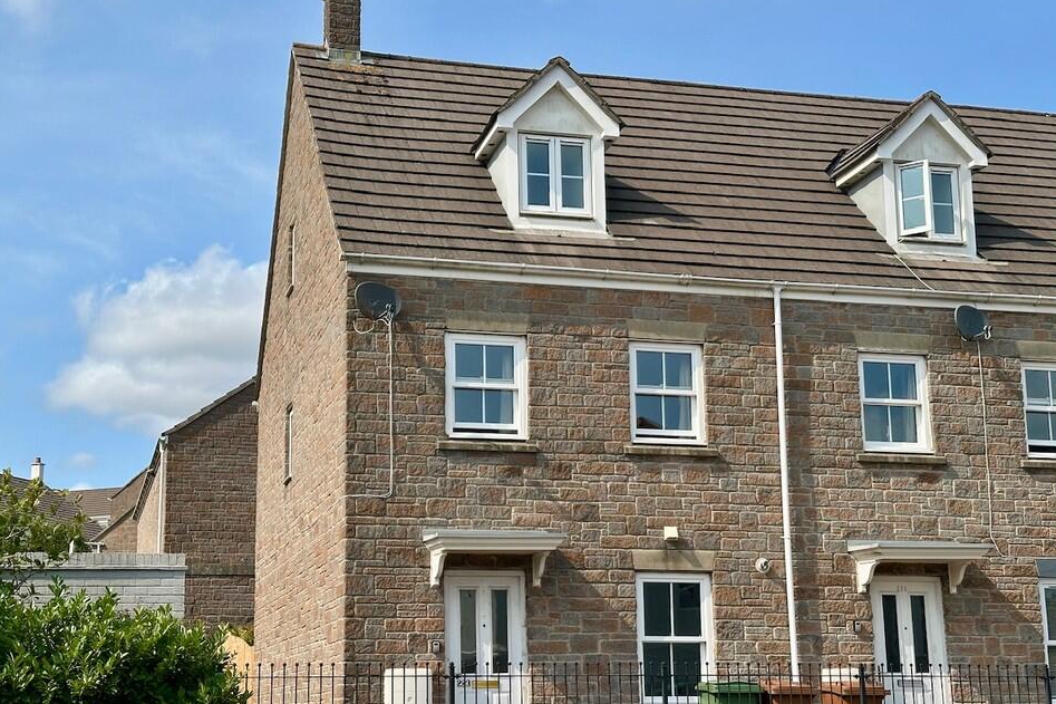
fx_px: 1584
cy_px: 406
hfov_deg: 36.9
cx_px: 497
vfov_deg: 25.0
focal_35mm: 54
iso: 64
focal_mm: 6.86
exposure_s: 1/4367
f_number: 1.78
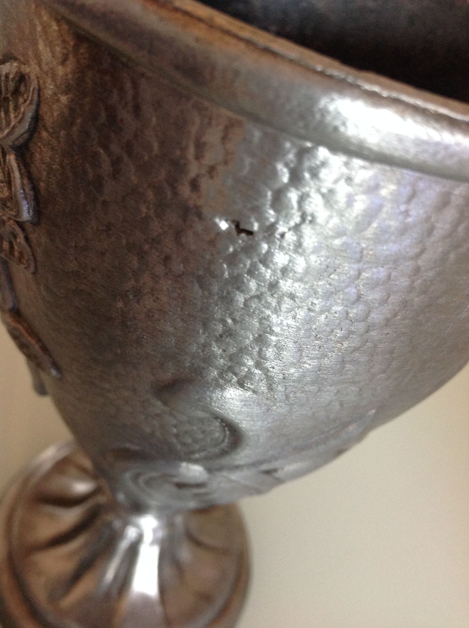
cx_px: 234
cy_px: 314
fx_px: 634
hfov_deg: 40.6
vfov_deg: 52.7
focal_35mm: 35
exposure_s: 1/15
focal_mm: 4.28
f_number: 2.4
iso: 250
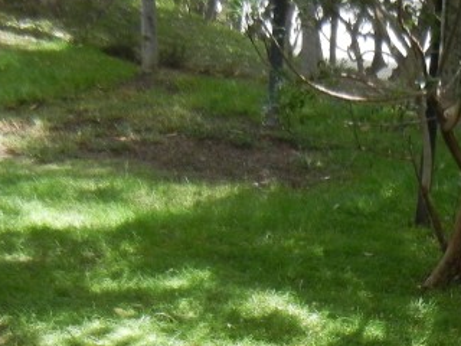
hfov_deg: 20.0
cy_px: 441
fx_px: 1278
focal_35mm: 96
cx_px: 422
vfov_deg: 14.8
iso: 482
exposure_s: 1/250
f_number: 3.5
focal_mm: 5.4
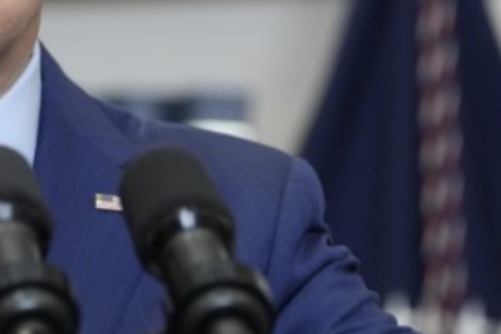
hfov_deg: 4.3
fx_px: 6690
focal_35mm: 481
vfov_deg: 2.9
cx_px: -11
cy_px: 94
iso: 2000
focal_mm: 127
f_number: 2.8
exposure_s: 1/200
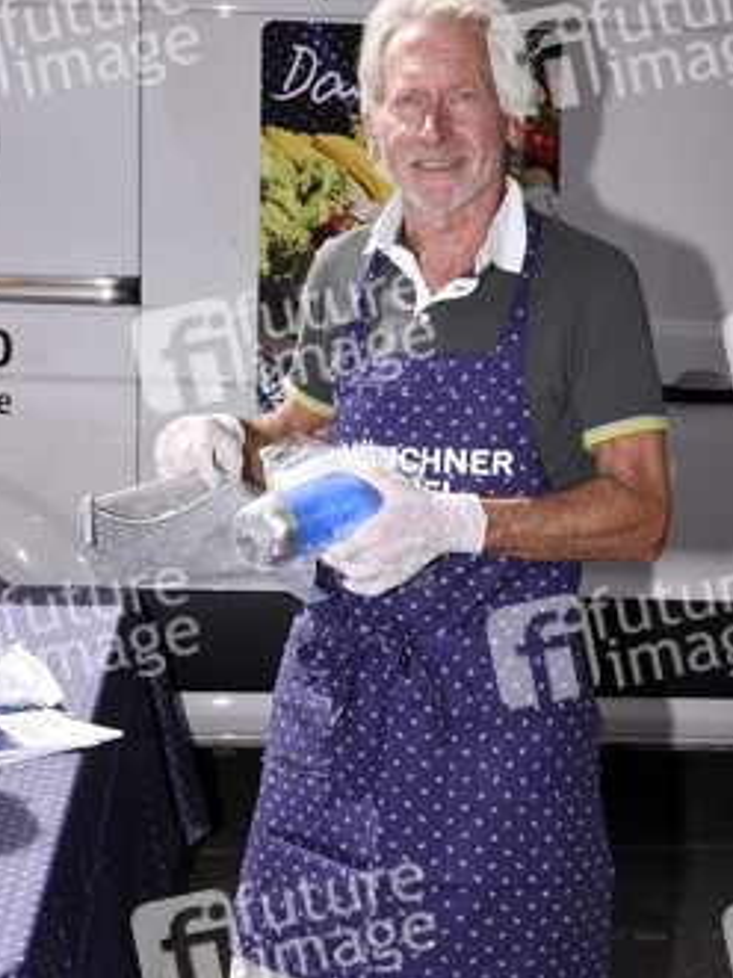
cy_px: 490
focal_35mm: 58
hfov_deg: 25.2
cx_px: 369
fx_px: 1639
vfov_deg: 33.2
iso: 160
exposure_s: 1/160
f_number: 10
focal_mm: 50
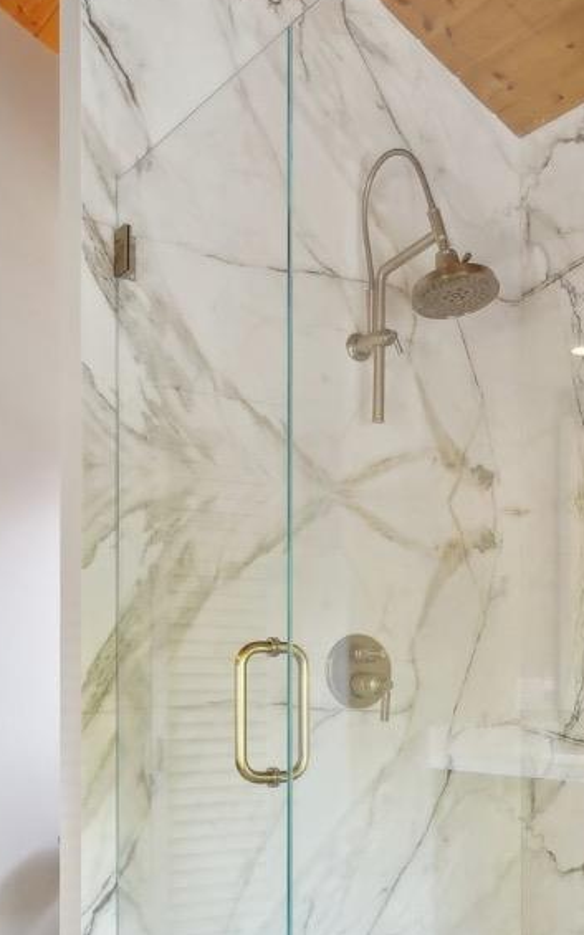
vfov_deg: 42.5
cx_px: 528
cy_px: 669
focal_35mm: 46
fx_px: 1172
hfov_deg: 27.0
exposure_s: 1/4
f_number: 8
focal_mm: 17
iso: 400
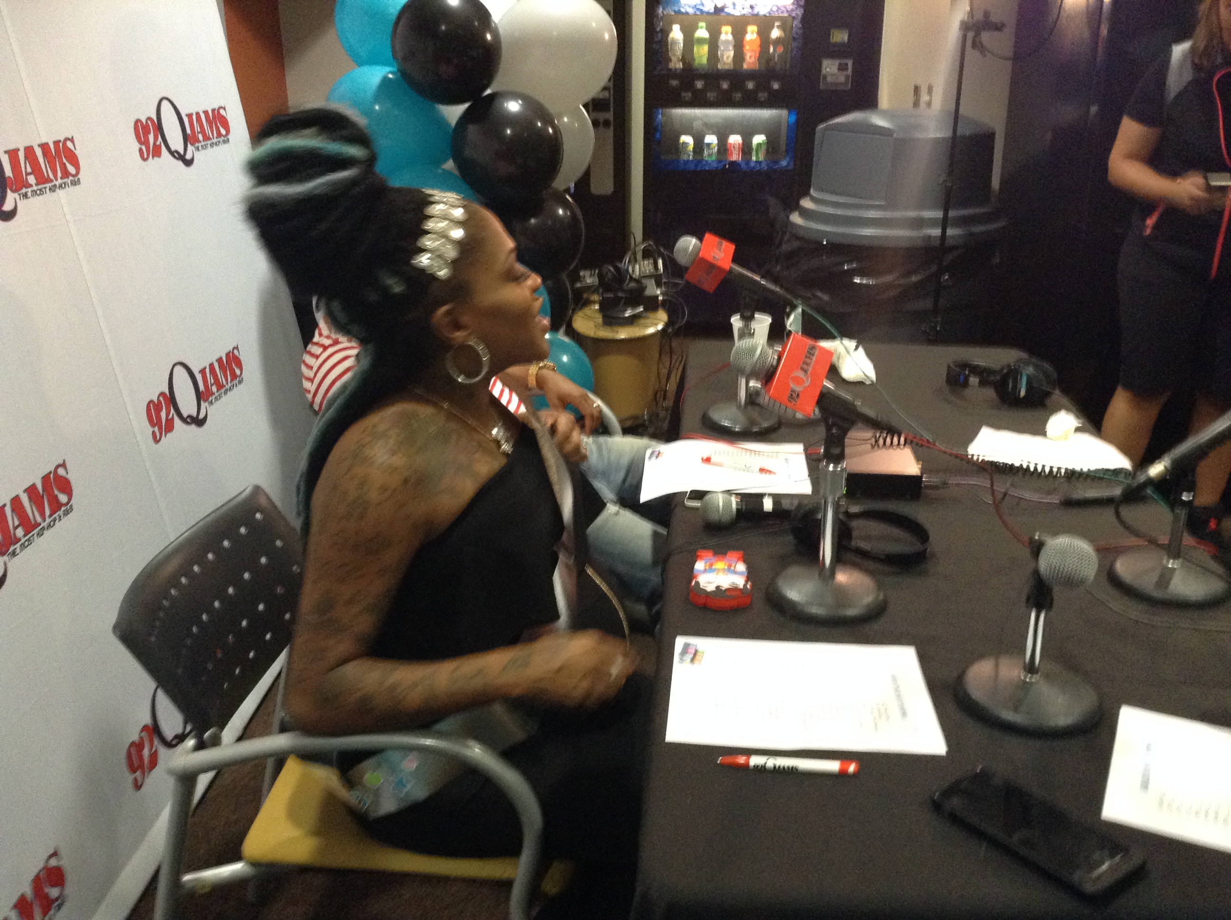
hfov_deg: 55.4
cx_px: 616
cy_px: 460
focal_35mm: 33
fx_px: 1172
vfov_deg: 42.8
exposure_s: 1/17
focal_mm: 3.3
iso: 250
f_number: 2.4
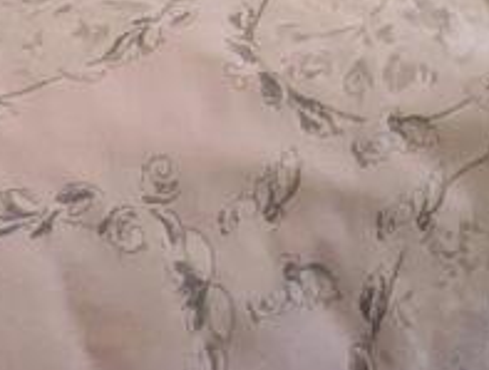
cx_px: 777
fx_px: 1176
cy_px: -500
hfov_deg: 19.7
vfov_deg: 13.5
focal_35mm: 83
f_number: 2.2
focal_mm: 2.35
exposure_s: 1/100
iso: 81
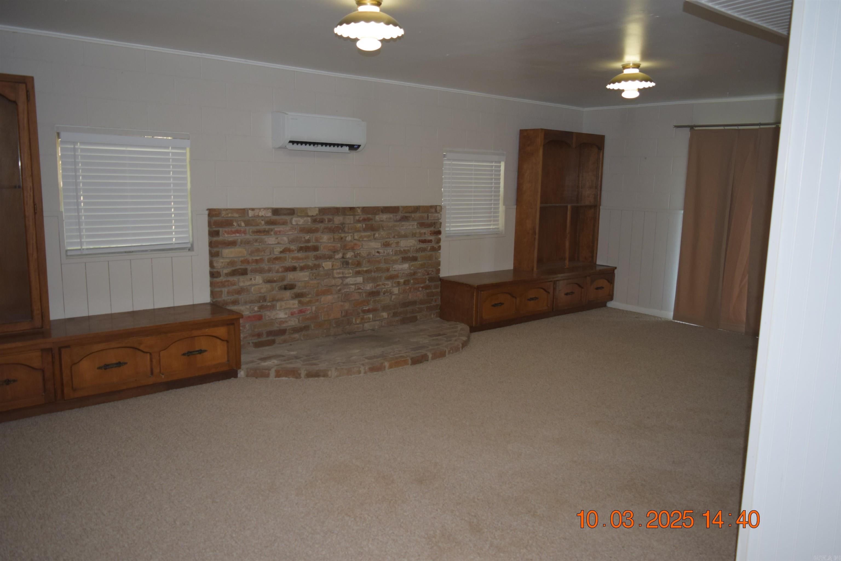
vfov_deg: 47.9
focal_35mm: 27
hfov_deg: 67.4
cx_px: 420
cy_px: 280
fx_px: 631
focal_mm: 18
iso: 560
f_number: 3.5
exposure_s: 1/60
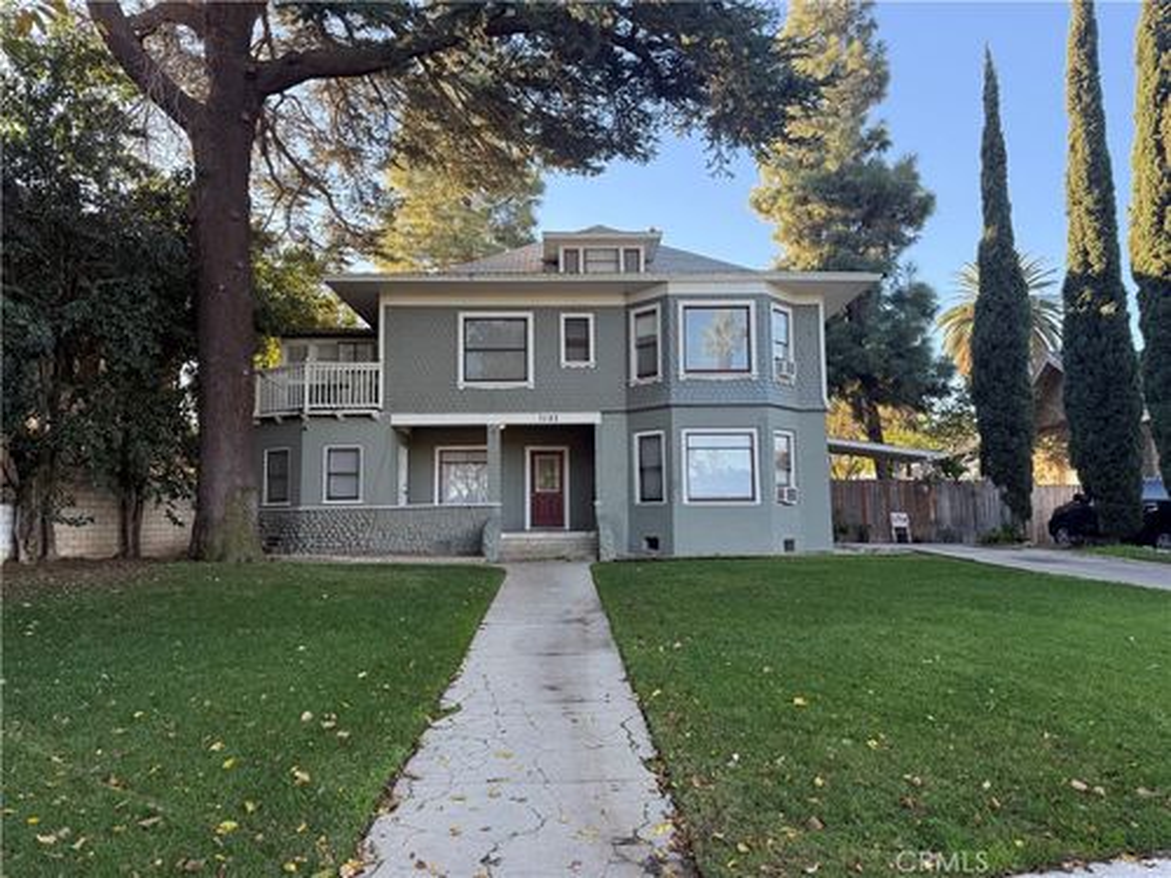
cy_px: 439
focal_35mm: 24
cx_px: 586
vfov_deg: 56.8
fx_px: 812
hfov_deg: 71.6
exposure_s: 1/360
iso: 100
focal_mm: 6.76
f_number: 1.78
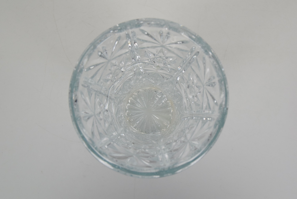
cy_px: 100
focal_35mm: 51
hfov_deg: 38.9
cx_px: 148
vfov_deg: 26.5
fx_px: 421
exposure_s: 1/320
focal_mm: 34
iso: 1600
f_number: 9
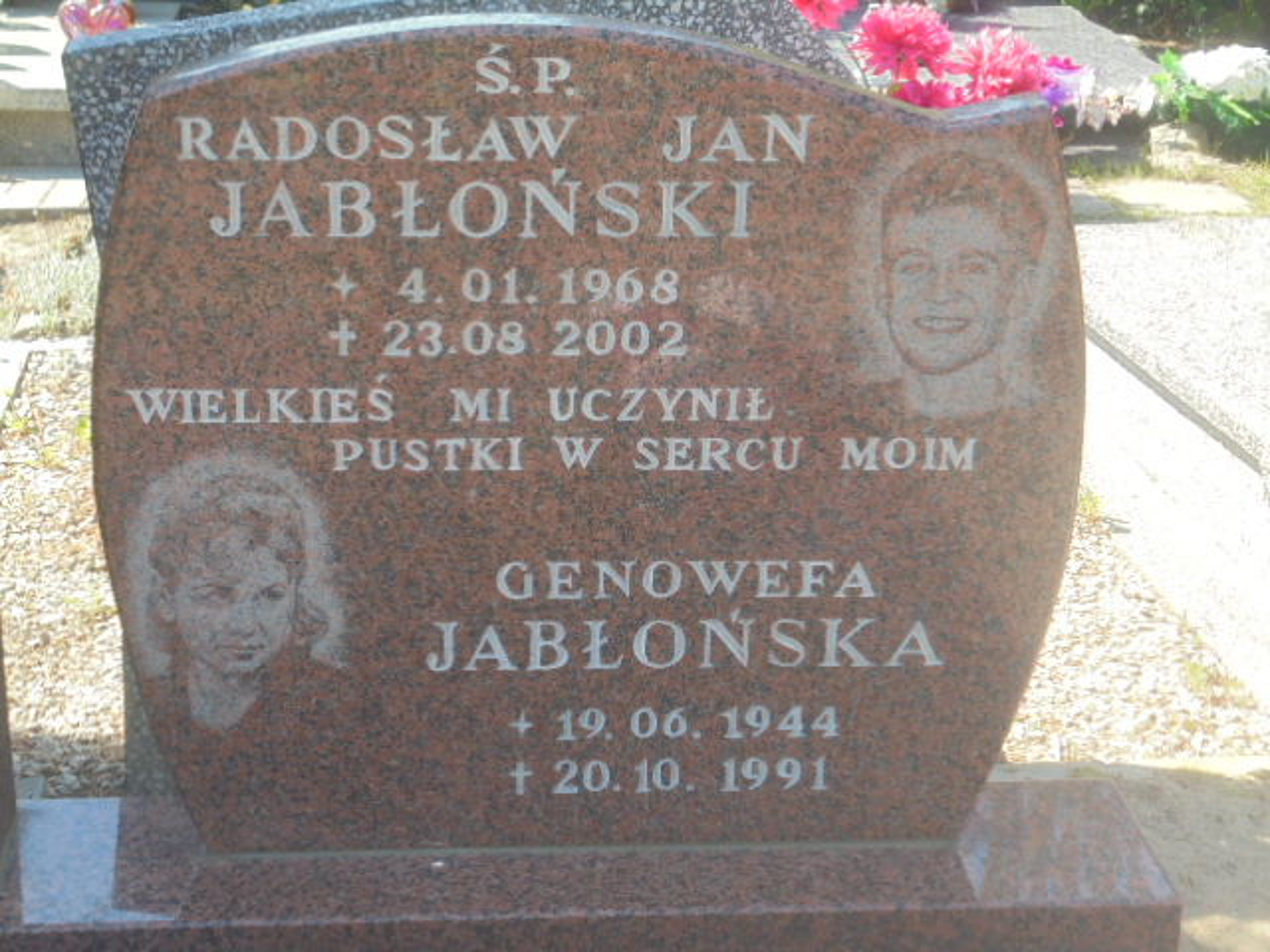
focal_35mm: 64
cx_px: 635
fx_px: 2348
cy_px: 476
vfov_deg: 22.9
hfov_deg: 30.3
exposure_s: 1/100
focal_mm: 11.5
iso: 100
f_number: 5.6
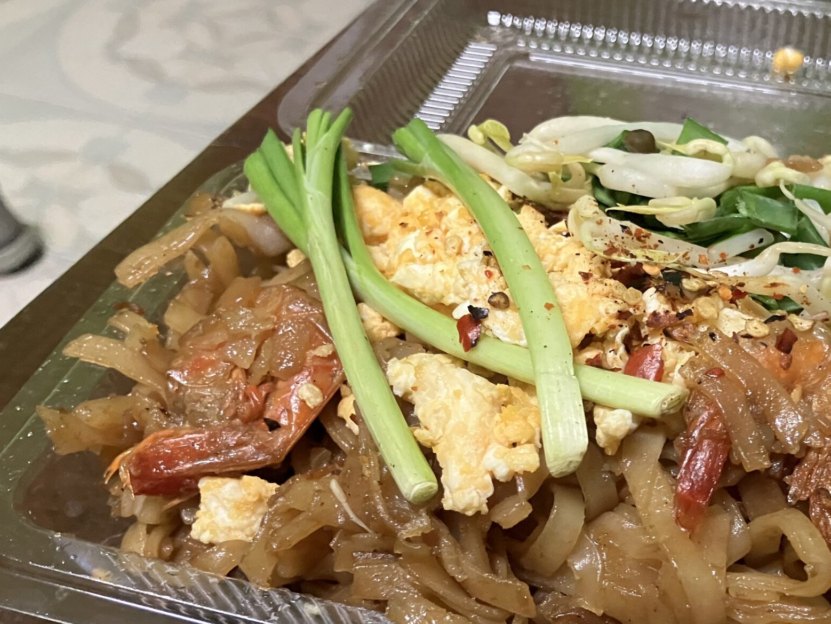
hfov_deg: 40.2
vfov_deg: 31.2
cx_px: 608
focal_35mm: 46
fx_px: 1104
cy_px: 440
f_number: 1.8
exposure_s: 1/30
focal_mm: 3.99
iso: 500
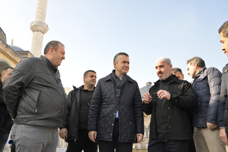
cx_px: 114
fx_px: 212
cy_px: 76
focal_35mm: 34
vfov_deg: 39.4
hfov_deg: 56.5
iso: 1250
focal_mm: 33.5
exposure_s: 1/400
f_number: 11
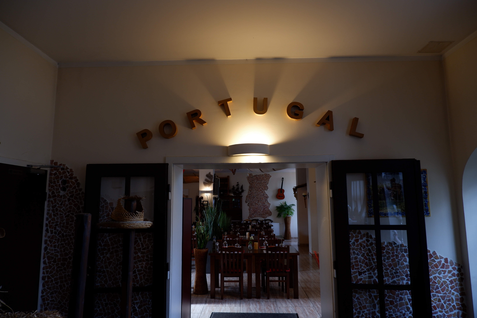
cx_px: 238
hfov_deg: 76.1
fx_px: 305
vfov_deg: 55.1
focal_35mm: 23
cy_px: 159
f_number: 3.5
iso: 200
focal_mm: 15.2
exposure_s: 1/52
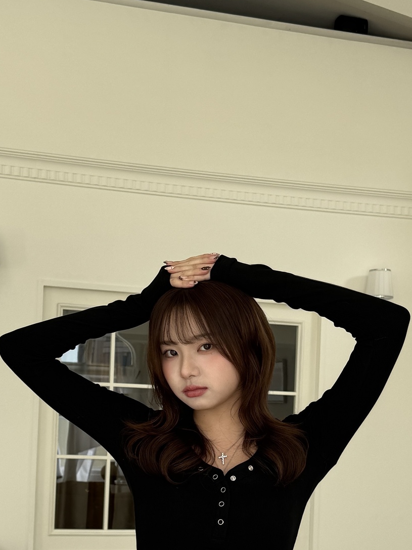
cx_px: 200
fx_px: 841
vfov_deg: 33.1
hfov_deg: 27.5
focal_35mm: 53
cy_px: 552
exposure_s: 1/1026
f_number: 1.78
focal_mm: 6.76
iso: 80
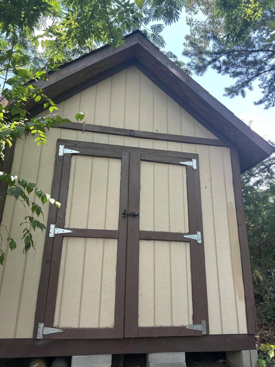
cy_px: 184
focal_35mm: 26
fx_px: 275
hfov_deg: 53.1
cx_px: 138
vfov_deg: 67.3
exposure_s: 1/361
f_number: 1.5
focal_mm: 5.7
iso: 50
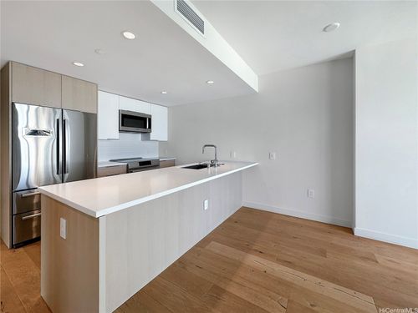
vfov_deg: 85.7
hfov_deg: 102.1
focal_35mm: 14
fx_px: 169
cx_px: 209
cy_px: 156
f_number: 2.2
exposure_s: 1/120
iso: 50
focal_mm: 2.22
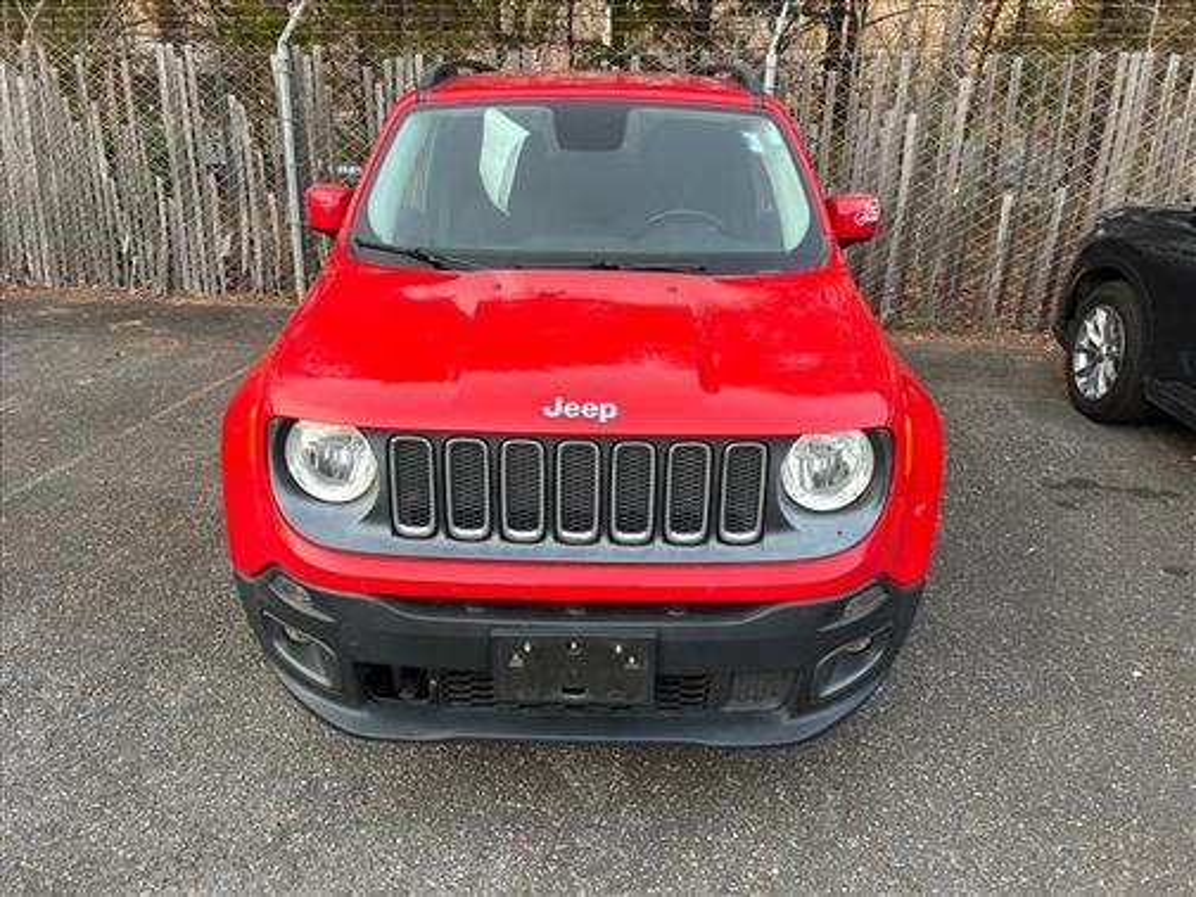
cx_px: 598
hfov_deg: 67.3
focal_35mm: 26
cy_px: 448
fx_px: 898
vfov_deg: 53.1
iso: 32
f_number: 1.5
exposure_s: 1/121
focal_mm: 5.7
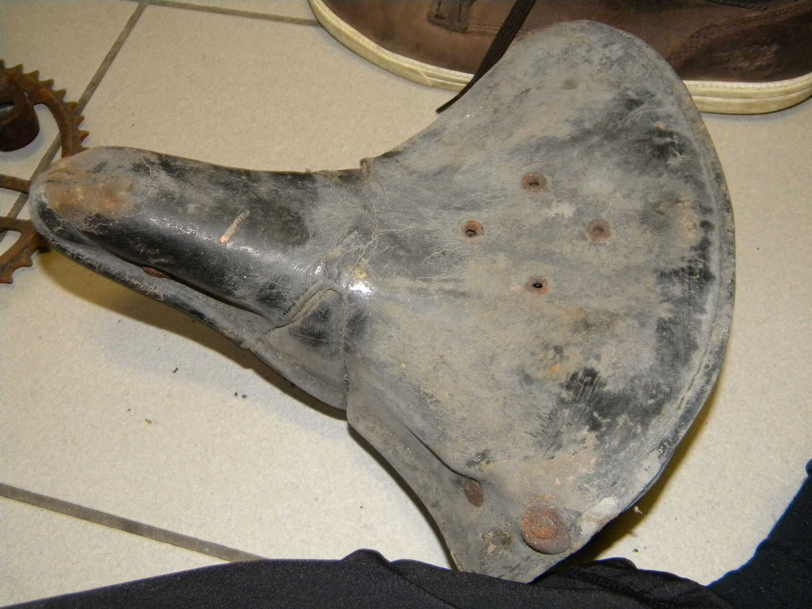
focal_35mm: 41
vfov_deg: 35.1
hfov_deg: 45.8
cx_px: 406
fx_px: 962
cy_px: 304
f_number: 3.8
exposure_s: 1/30
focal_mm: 7.3
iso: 400
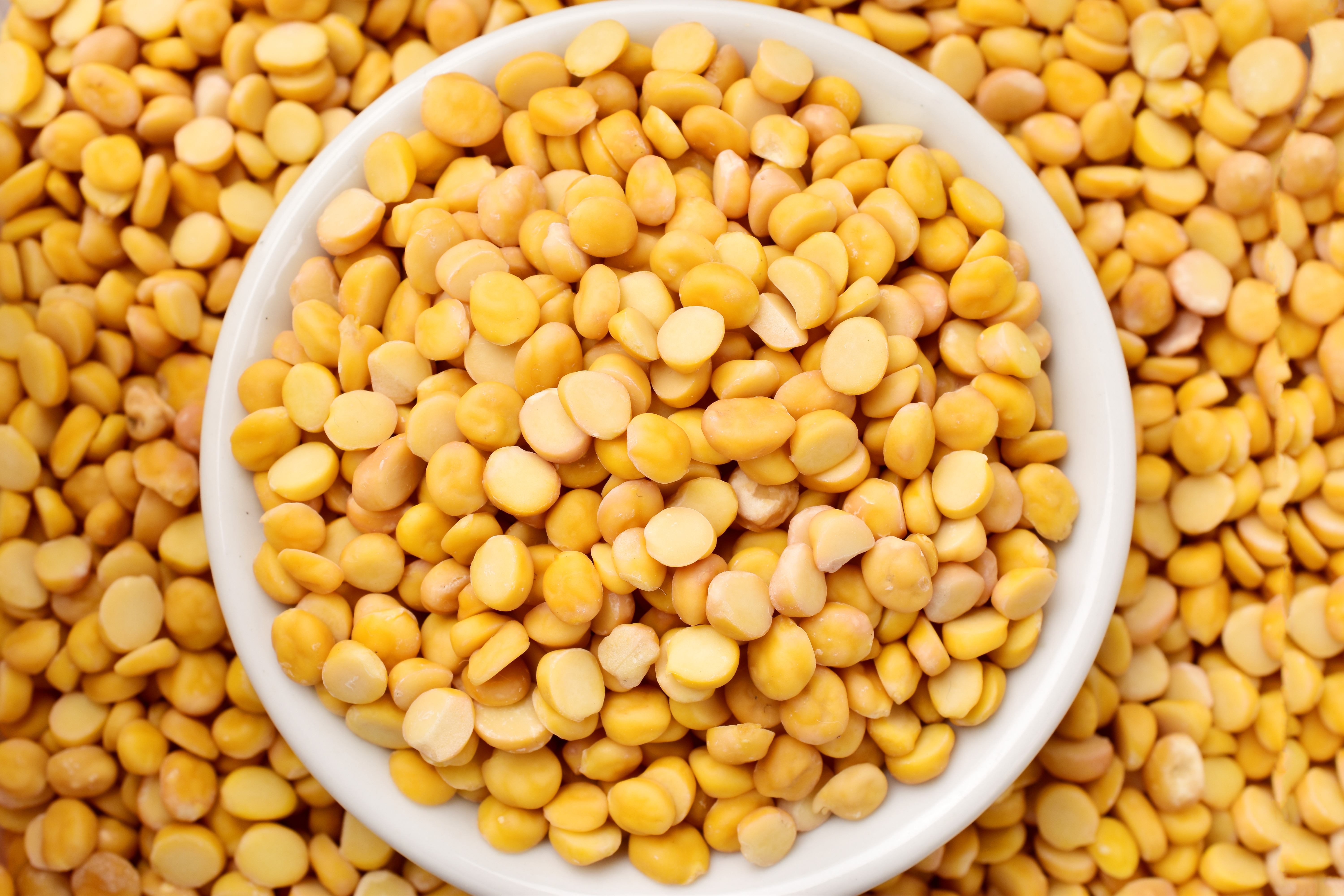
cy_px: 448
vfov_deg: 22.6
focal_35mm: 60
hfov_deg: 33.4
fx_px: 2240
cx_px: 672
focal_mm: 40
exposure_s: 1/125
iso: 100
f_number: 14
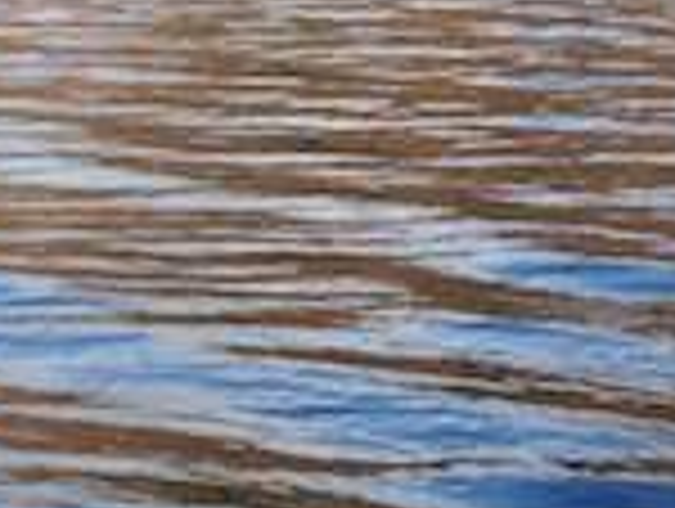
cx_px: 1008
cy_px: -245
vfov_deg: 9.4
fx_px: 3008
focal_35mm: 154
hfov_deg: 12.2
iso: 50
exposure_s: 1/507
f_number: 2.4
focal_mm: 4.13
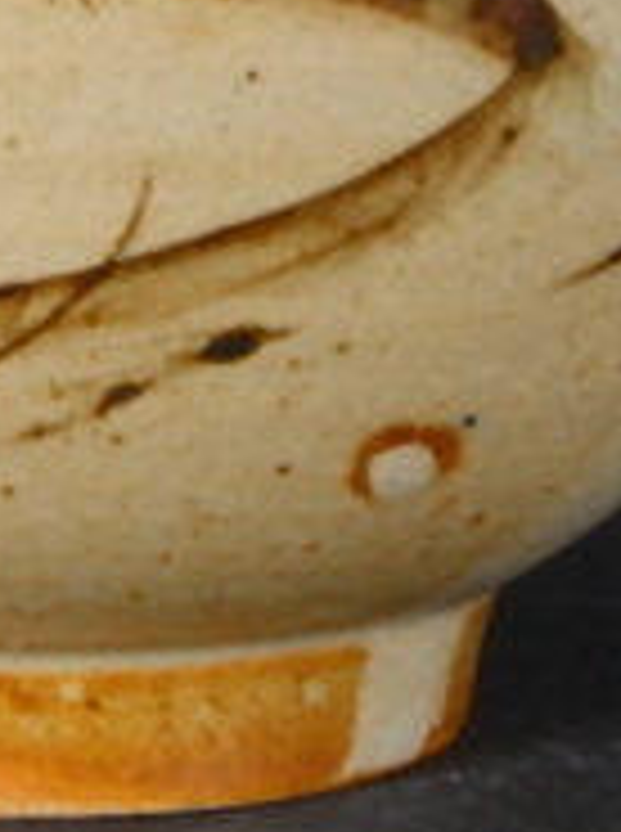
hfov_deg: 4.5
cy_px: 72
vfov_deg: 6.1
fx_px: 7825
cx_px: 50
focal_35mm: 326
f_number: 5
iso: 400
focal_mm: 16.7
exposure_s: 1/15
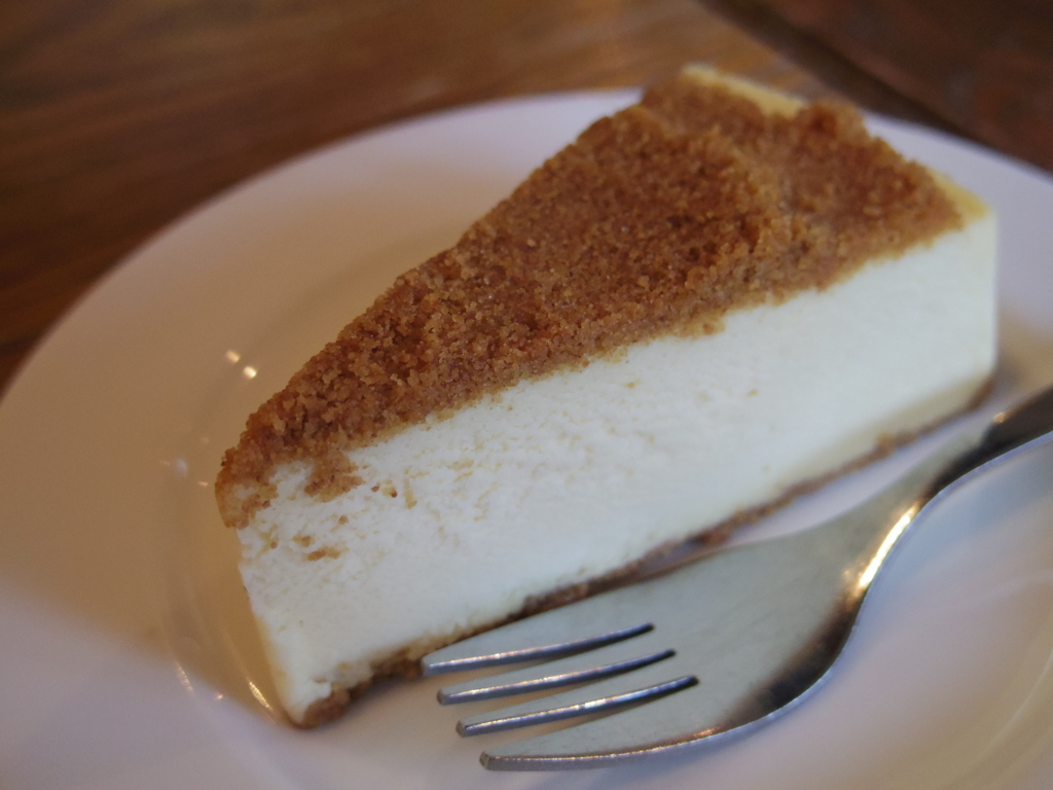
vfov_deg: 30.9
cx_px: 526
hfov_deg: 40.4
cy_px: 395
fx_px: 1430
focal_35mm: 47
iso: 800
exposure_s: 1/60
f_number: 2
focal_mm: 8.5
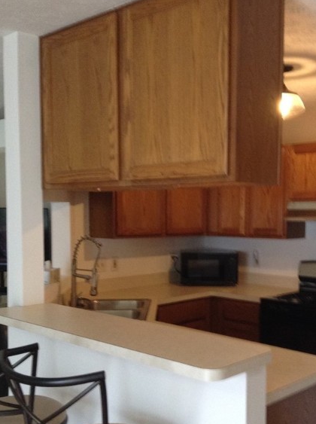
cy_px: 251
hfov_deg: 31.9
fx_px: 550
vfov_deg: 42.0
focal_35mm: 45
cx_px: 196
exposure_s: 1/24
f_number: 2.4
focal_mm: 3.3
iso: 125
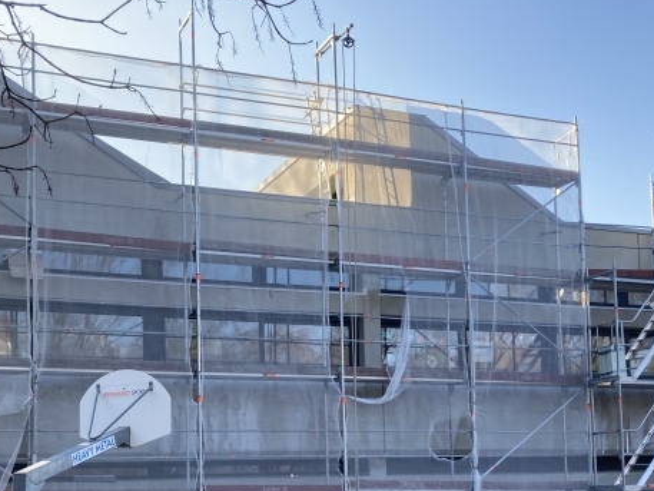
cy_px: 422
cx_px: 280
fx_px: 926
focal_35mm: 49
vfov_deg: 28.8
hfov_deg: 38.8
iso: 20
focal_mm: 3.99
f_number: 1.8
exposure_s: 1/333
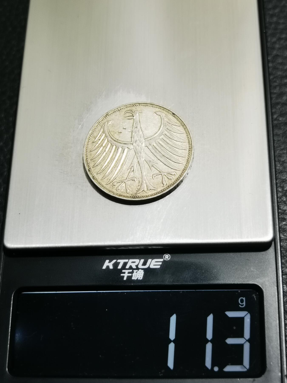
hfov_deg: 26.1
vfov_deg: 34.3
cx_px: 144
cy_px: 192
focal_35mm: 56
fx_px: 619
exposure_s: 1/100
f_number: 1.9
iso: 160
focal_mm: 6.67
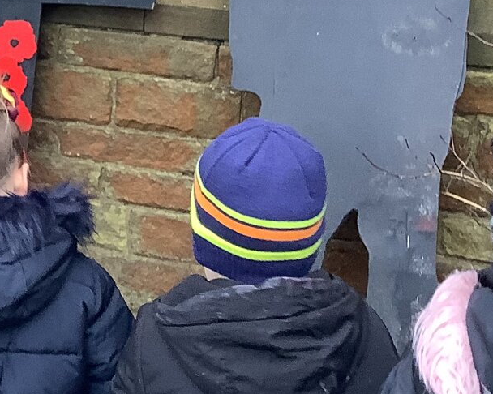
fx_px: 1488
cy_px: 14
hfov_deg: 18.0
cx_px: -86
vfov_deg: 14.9
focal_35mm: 102
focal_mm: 3.3
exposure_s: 1/50
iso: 100
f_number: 2.4
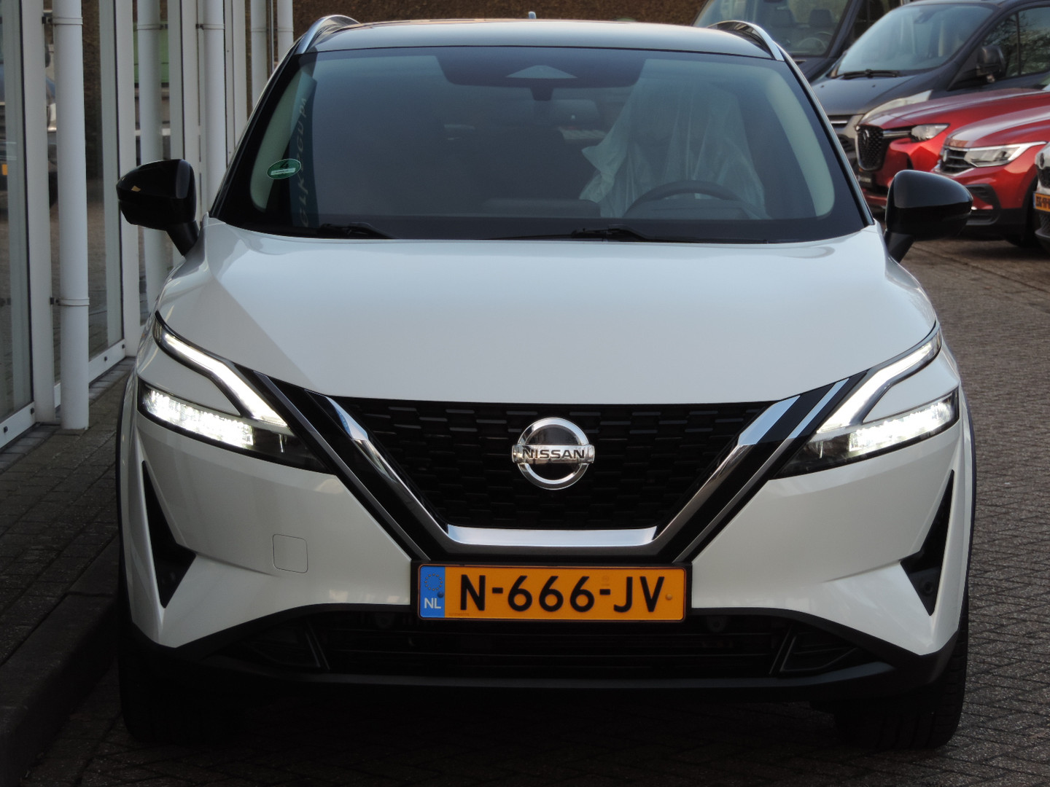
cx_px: 525
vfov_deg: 14.1
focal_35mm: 105
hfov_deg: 18.7
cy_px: 394
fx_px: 3185
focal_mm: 18.7
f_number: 4.2
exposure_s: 1/100
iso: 125
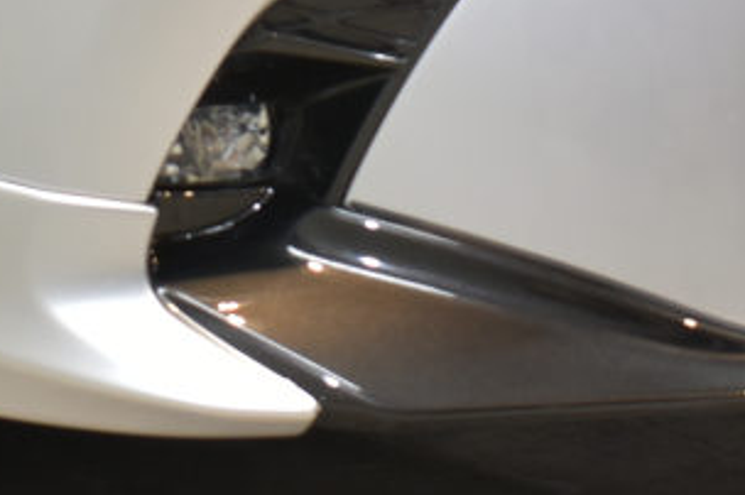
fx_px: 3370
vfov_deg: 8.2
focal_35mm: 163
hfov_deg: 12.6
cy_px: -314
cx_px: 174
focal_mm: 22
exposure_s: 1/50
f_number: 3.8
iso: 400
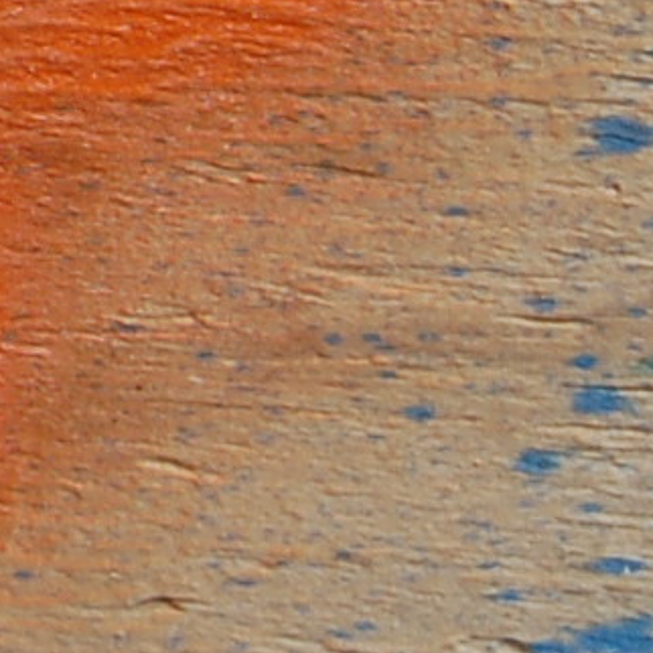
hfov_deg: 5.9
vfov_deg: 6.0
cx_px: -919
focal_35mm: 286
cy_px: -635
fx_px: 6104
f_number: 9
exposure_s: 1/320
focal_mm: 24
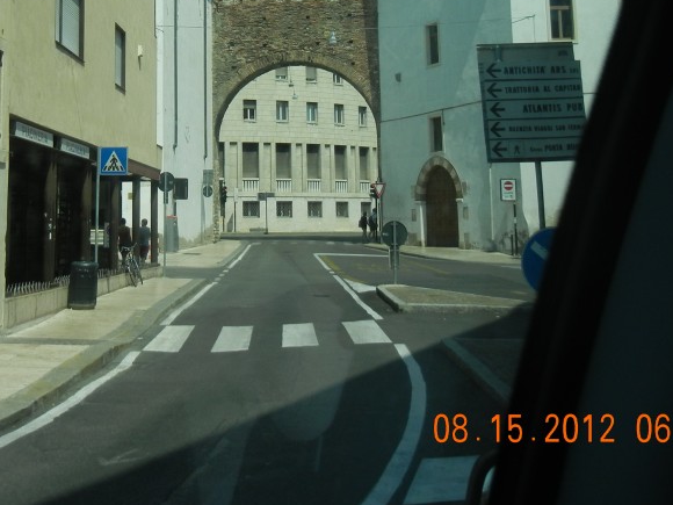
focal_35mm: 53
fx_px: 1030
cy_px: 75
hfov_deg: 35.7
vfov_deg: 26.8
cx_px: 204
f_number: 7
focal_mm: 5.4
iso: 160
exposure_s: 1/443
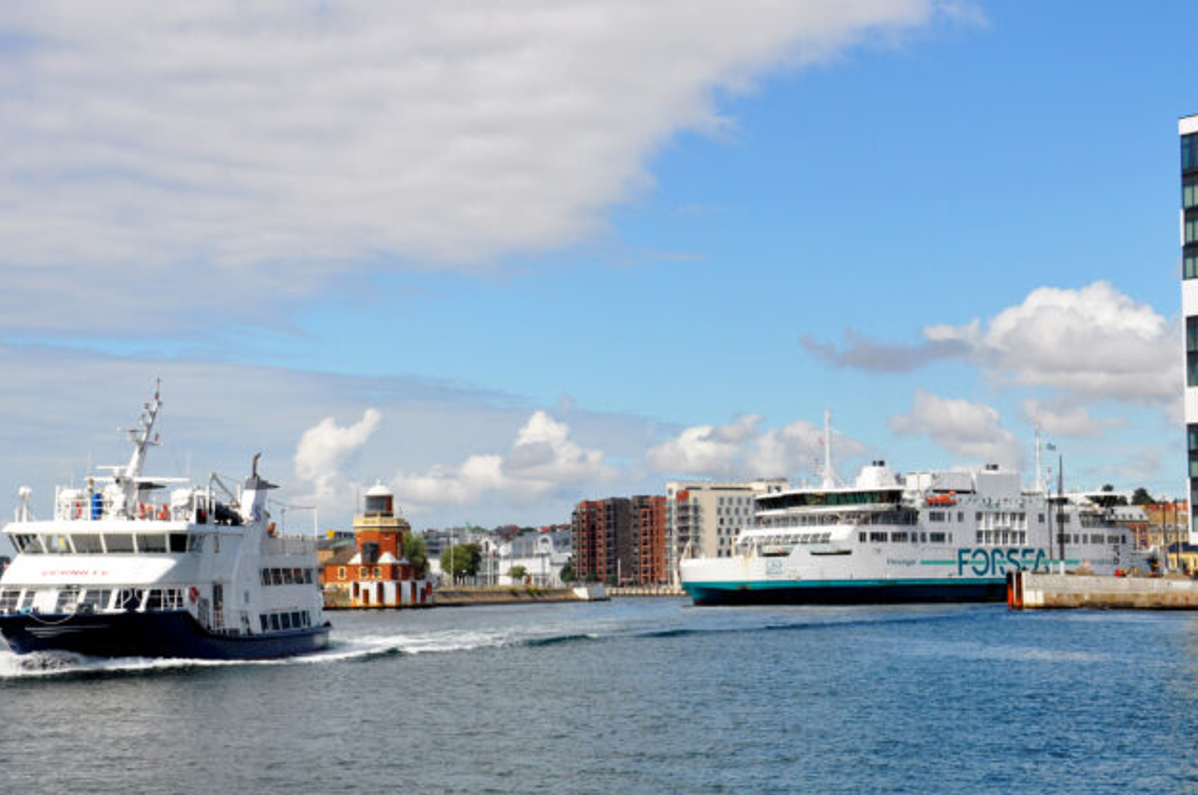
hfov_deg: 31.2
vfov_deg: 21.0
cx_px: 655
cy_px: 428
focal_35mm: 65
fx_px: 2147
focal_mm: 35
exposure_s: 1/400
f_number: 10
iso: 200
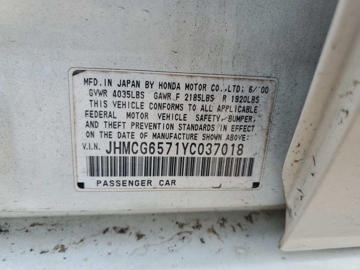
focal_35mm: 26
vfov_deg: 53.1
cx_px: 180
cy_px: 135
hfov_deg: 67.3
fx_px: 270
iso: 50
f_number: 1.5
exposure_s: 1/667
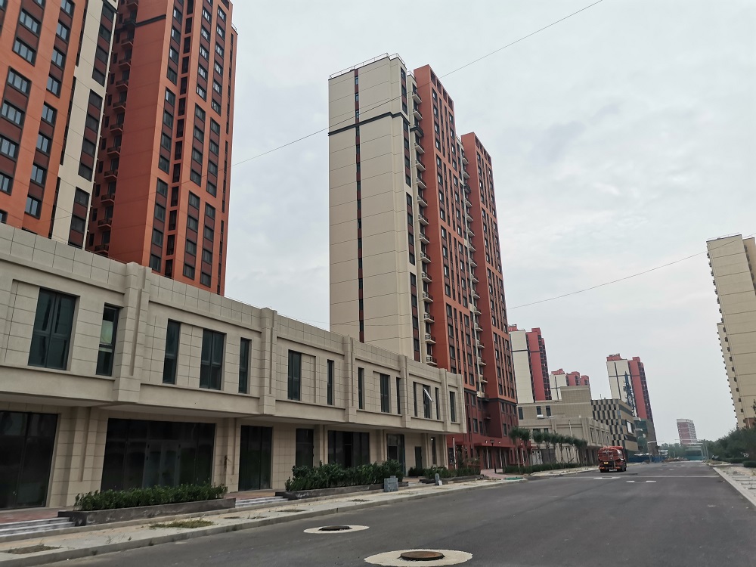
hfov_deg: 67.3
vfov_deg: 53.1
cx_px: 378
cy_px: 284
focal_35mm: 26
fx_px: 568
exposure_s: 1/120
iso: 64
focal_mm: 4.75
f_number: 1.8
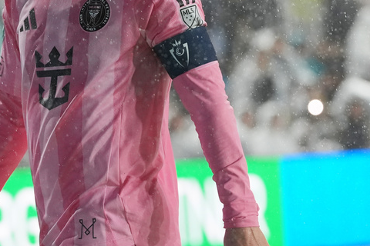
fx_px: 3114
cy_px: 36
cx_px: 76
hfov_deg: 6.8
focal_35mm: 303
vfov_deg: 4.5
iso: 4000
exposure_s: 1/1250
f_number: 4
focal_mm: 142
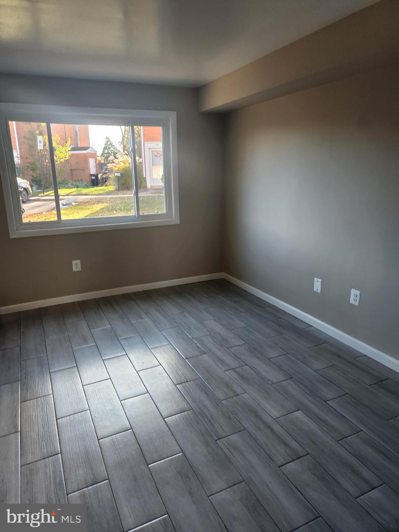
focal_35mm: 23
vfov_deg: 73.9
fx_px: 353
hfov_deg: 58.9
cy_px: 266
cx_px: 200
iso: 100
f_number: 1.8
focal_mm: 5.4
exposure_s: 1/120
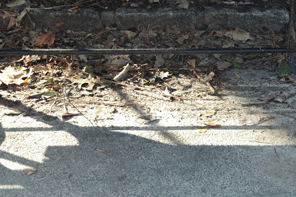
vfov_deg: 10.4
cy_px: -69
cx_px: 108
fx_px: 1061
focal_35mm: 129
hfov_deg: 15.9
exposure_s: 1/80
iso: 160
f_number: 3.5
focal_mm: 24
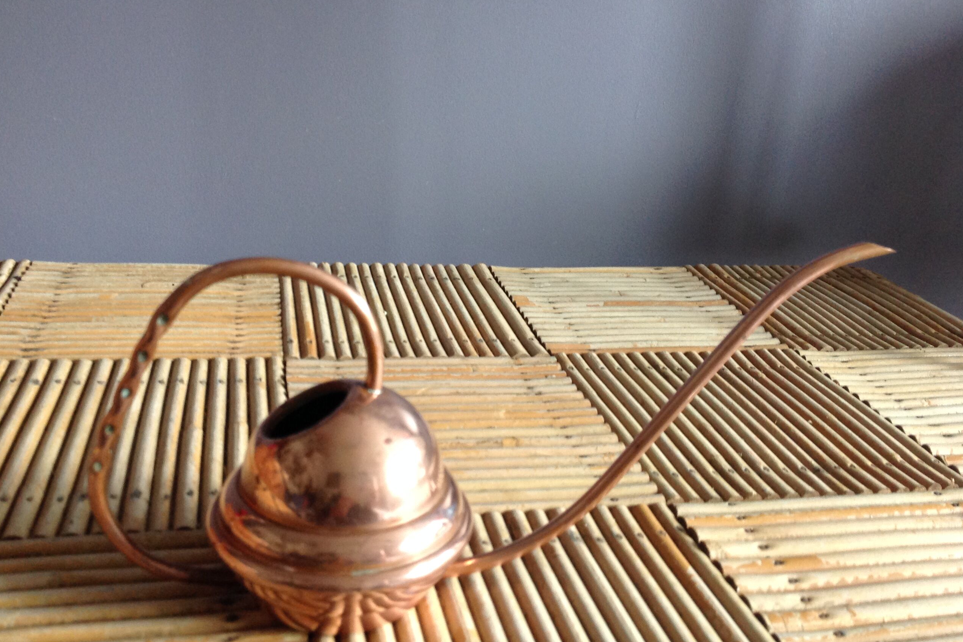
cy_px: 303
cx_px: 475
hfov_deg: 51.9
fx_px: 990
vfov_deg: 35.9
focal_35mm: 37
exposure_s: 1/15
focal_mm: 4.28
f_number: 2.4
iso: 125
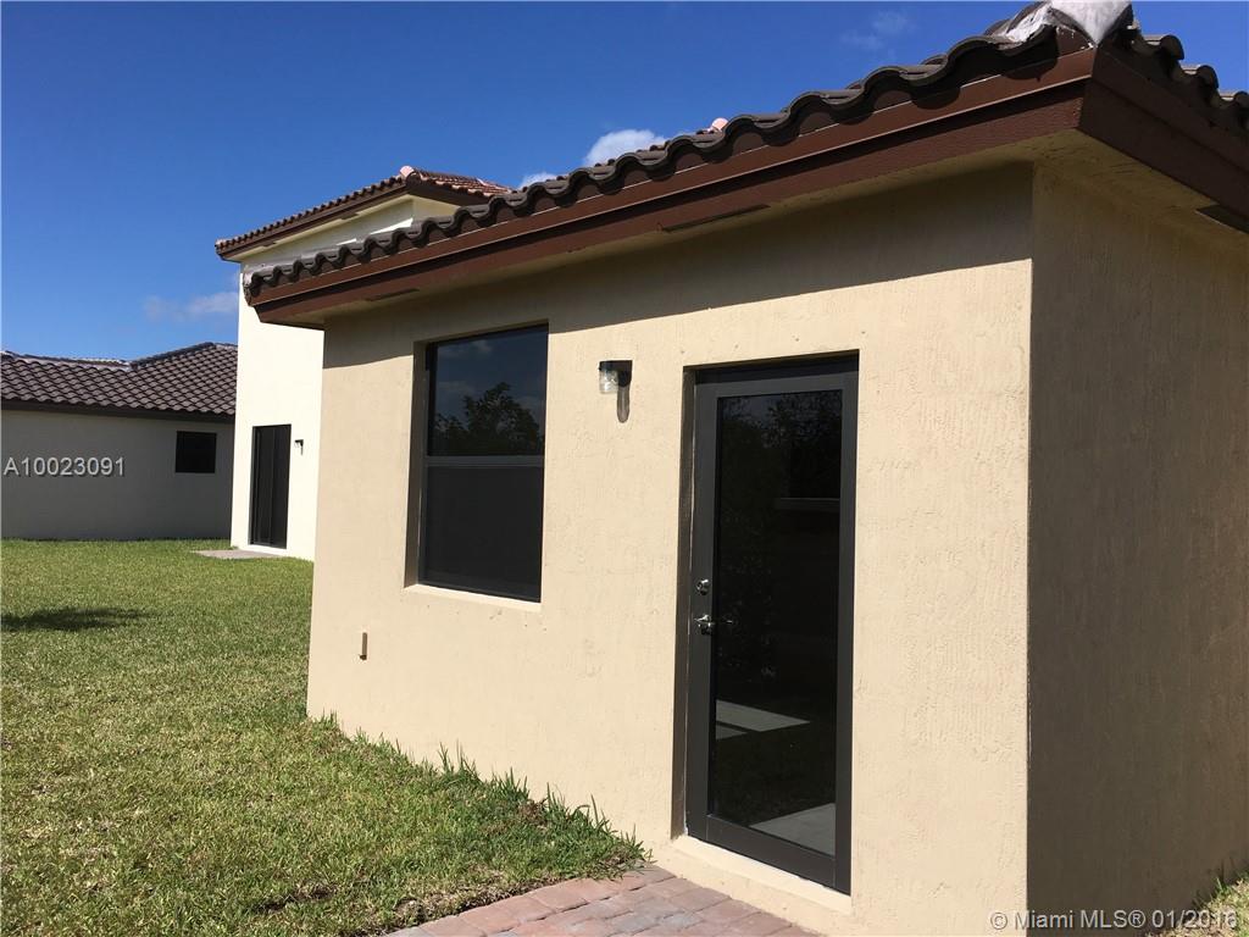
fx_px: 1046
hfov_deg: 61.7
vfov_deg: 48.2
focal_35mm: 29
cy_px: 468
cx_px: 624
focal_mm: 4.15
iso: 25
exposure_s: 1/2849
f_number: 2.2
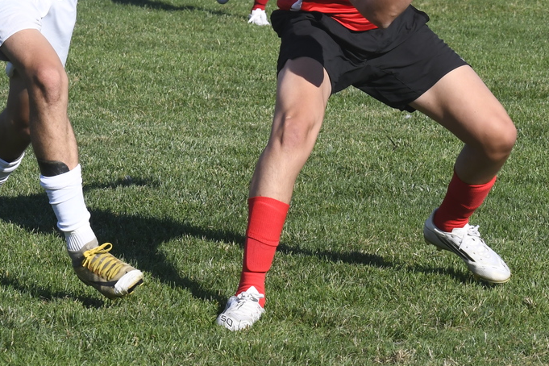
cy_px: -33
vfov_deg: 5.1
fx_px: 4132
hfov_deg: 7.6
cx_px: 143
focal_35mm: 271
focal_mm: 82
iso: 640
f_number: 10
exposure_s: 1/1600
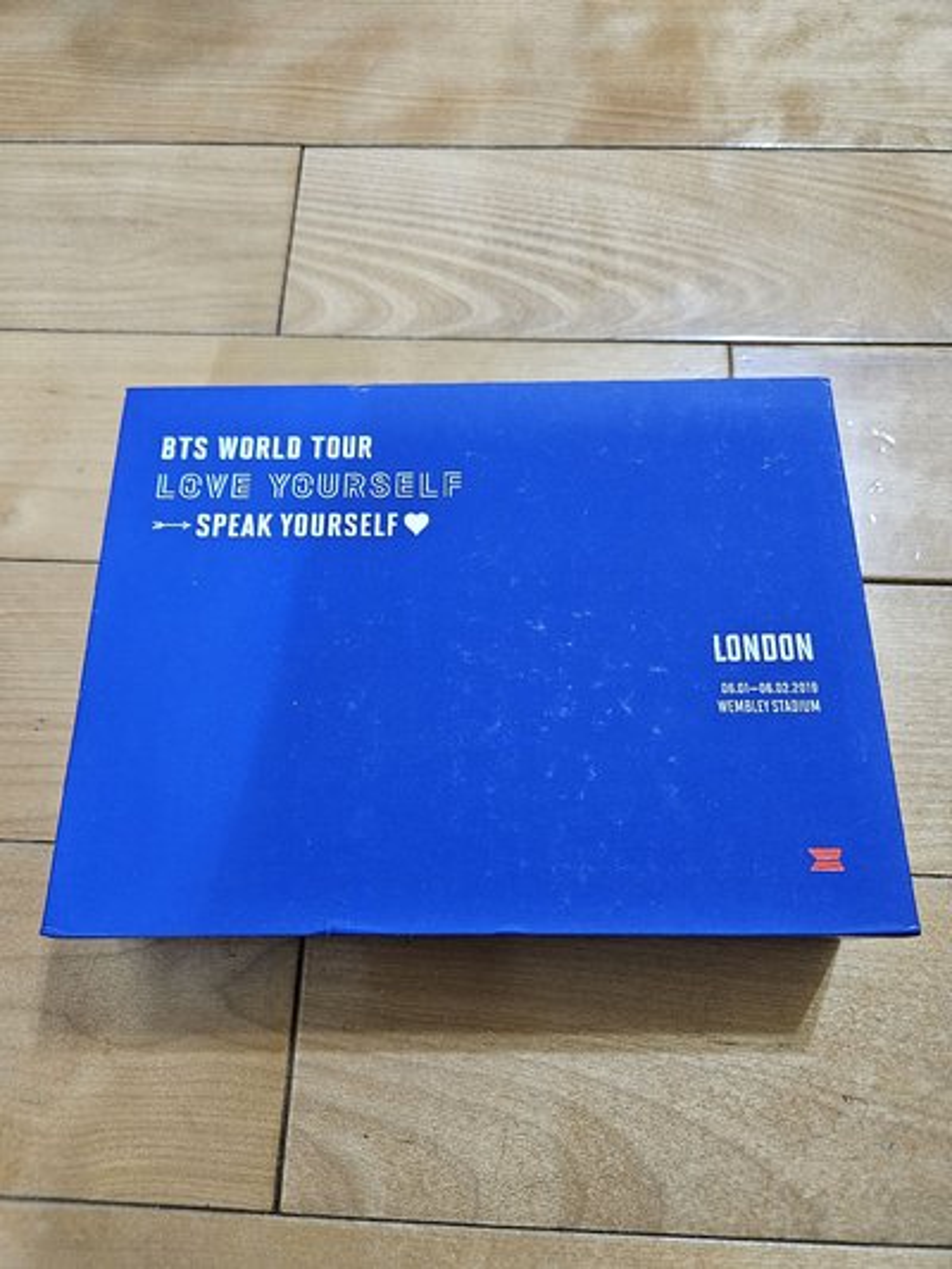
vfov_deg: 73.9
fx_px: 843
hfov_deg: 58.9
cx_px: 476
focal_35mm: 23
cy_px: 634
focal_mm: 5.4
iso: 640
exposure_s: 1/60
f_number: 1.8
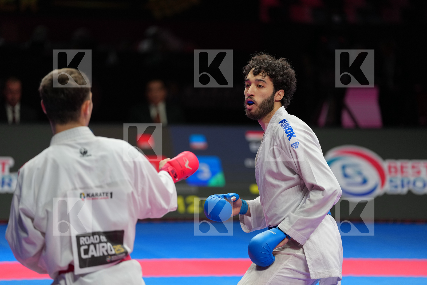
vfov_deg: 7.8
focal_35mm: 175
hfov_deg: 11.7
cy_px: 142
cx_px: 214
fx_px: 2075
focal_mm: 175
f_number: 2.8
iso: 800
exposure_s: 1/1000
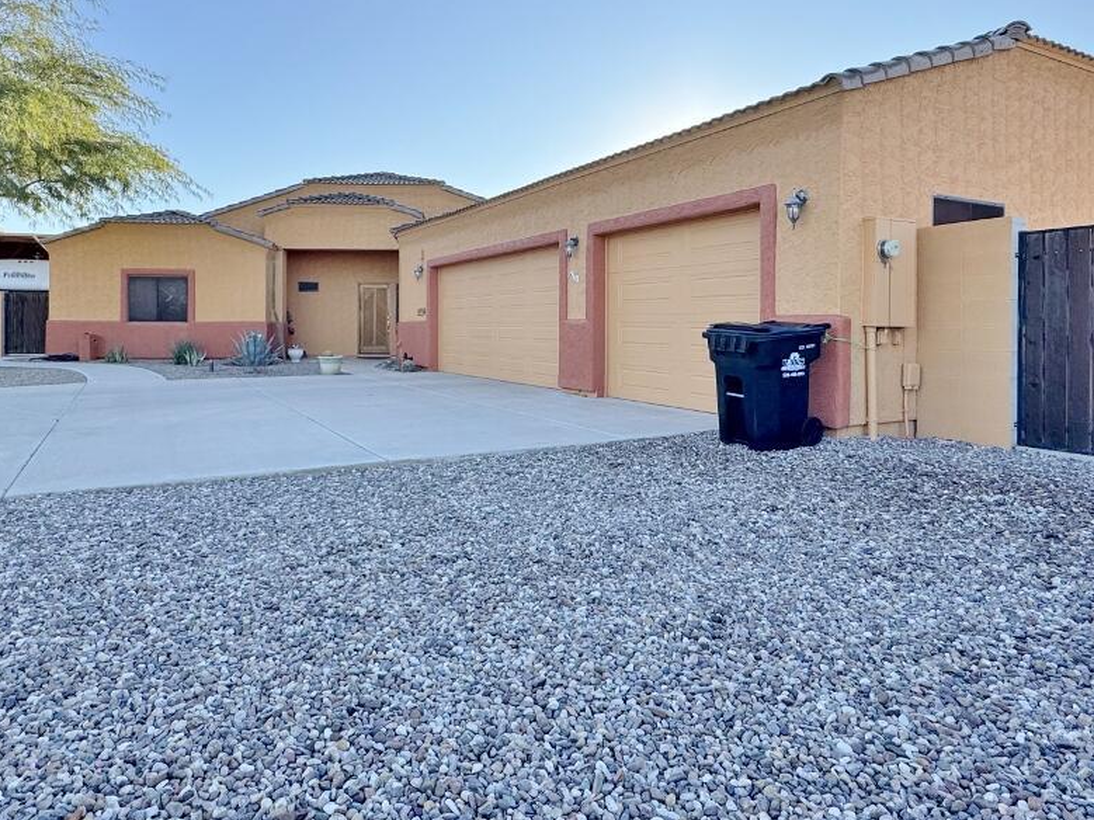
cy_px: 330
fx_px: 727
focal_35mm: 23
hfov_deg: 73.7
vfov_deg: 58.4
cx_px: 489
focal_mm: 2.22
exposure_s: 1/664
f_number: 2.2
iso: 40
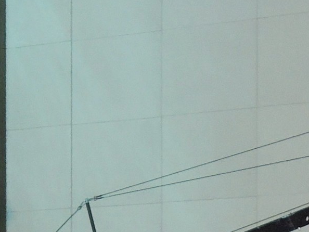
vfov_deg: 7.3
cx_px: 221
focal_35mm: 196
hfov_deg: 10.1
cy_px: 446
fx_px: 1750
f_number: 2
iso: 160
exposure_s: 1/40
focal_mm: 6.5
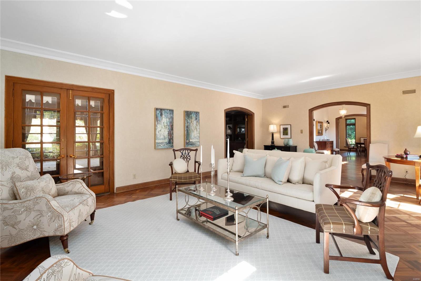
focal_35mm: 16
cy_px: 140
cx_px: 210
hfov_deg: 96.7
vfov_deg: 73.7
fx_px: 187
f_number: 7.1
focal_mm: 8
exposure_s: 1/10
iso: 400
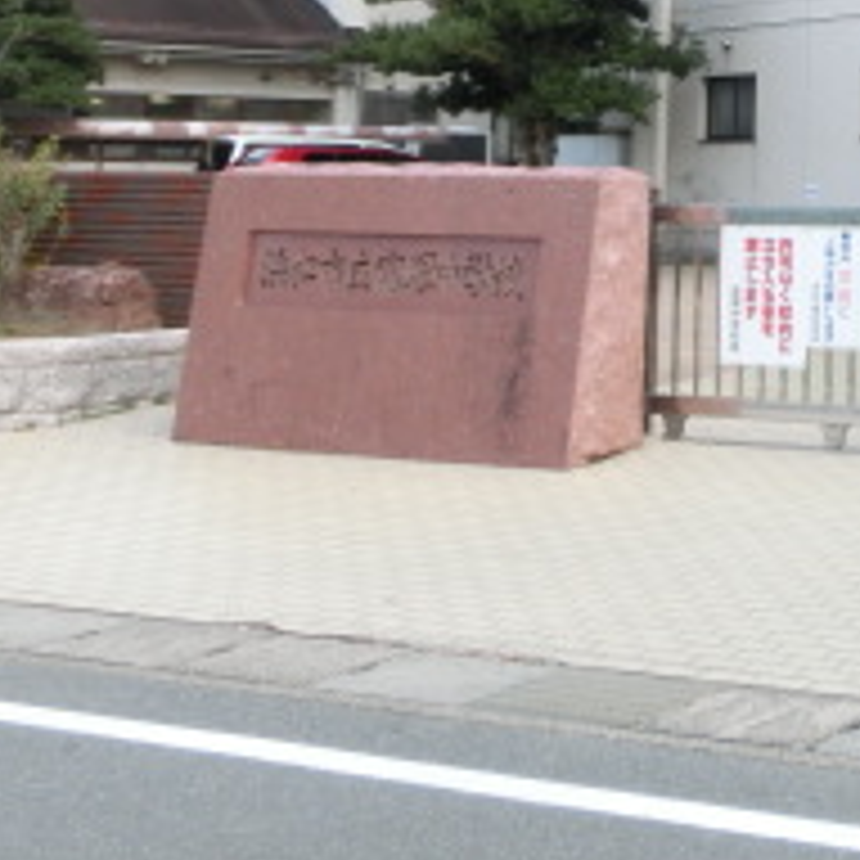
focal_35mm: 71
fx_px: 1996
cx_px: 1148
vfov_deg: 23.4
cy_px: 18
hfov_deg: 21.7
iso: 80
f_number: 3
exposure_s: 1/250
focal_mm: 4.24
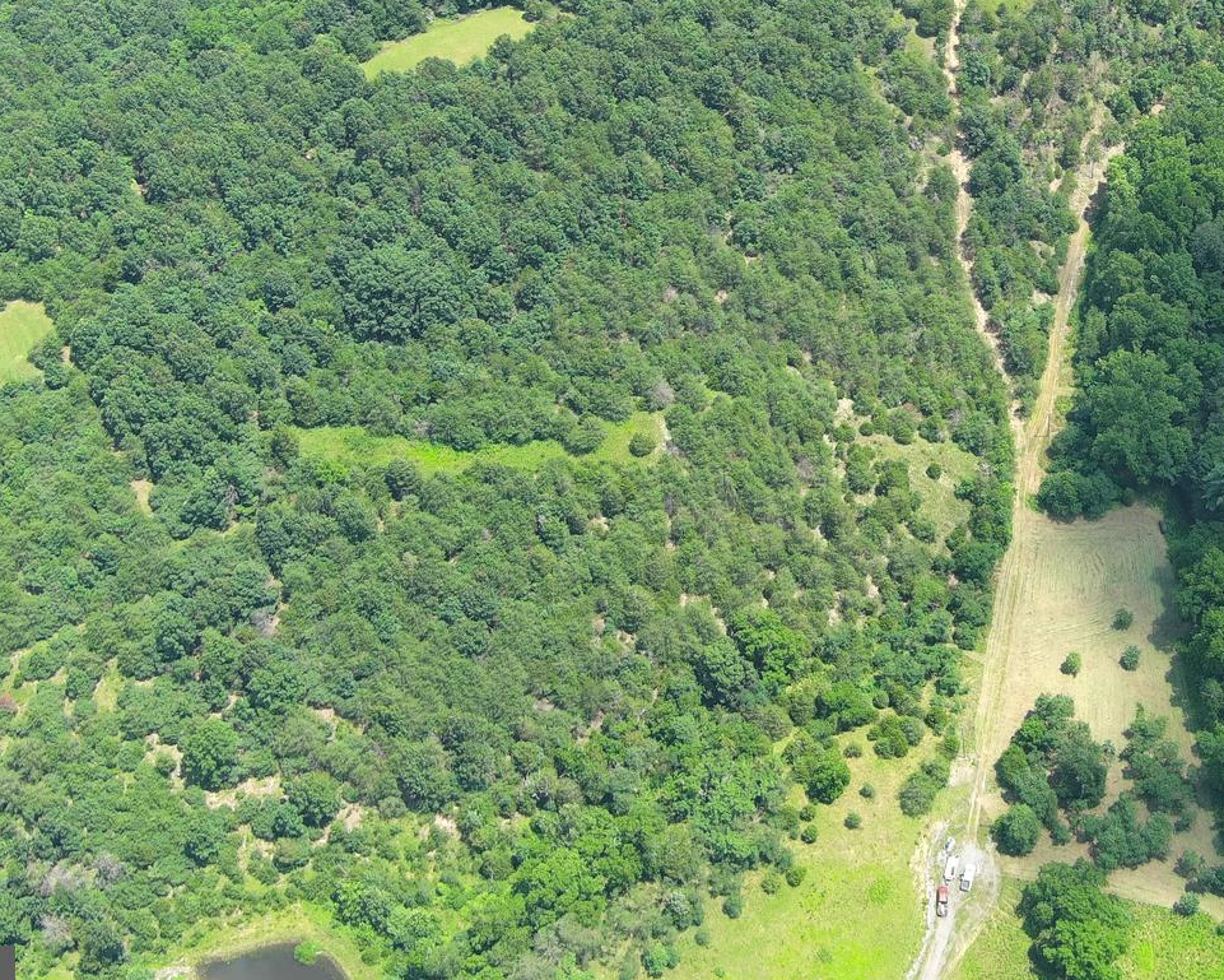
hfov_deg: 31.4
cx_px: 1037
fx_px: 2101
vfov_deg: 25.7
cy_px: 169
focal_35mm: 58
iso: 100
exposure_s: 1/403
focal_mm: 10.57
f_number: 2.8
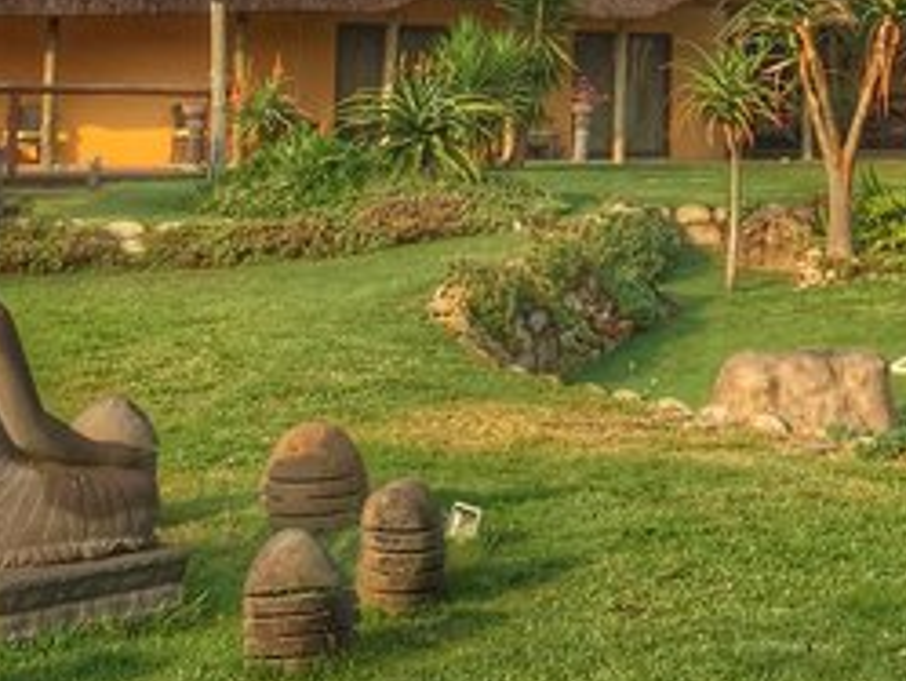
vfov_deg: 15.0
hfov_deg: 20.6
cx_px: 851
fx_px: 2435
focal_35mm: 93
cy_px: -273
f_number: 2.2
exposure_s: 1/1464
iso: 32
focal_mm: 4.15
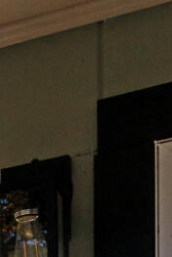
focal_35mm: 205
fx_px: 1465
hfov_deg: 5.9
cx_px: -459
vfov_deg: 8.5
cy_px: 755
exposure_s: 1/4000
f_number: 7.1
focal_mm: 18
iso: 250
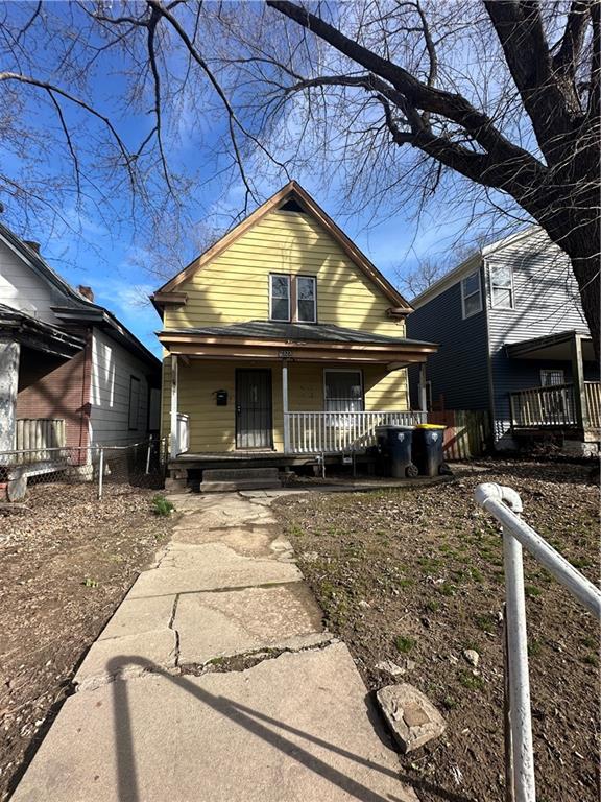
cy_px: 401
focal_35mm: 14
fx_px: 324
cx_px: 300
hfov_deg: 85.7
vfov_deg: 102.1
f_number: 2.2
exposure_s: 1/955
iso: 50
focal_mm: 2.22
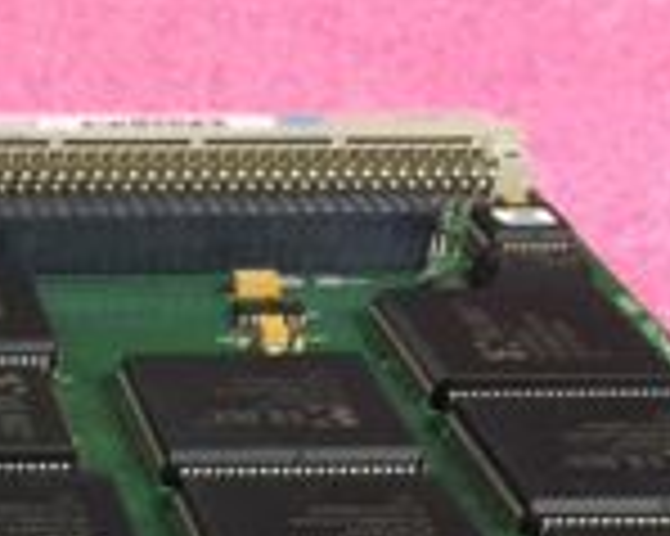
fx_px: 2259
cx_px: -378
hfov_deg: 15.4
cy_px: 923
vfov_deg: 12.5
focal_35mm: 114
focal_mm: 4.15
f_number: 2.2
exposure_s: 1/30
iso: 200
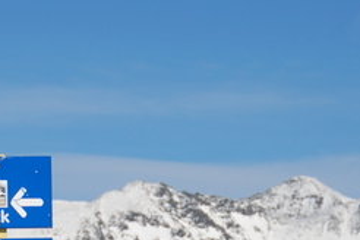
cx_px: 180
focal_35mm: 299
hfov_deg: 6.9
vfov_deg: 4.6
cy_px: 341
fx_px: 2990
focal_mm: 70
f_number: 5
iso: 100
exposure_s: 1/1250
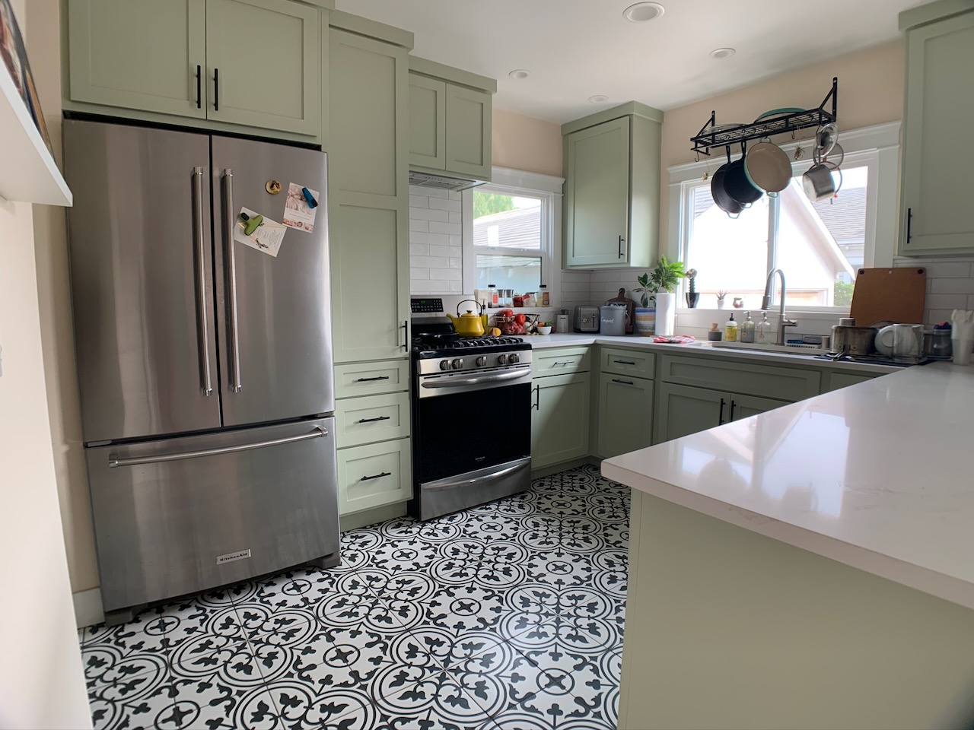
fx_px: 732
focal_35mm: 26
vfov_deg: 53.1
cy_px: 365
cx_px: 487
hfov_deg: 67.3
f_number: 1.8
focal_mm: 4.25
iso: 50
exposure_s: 1/121
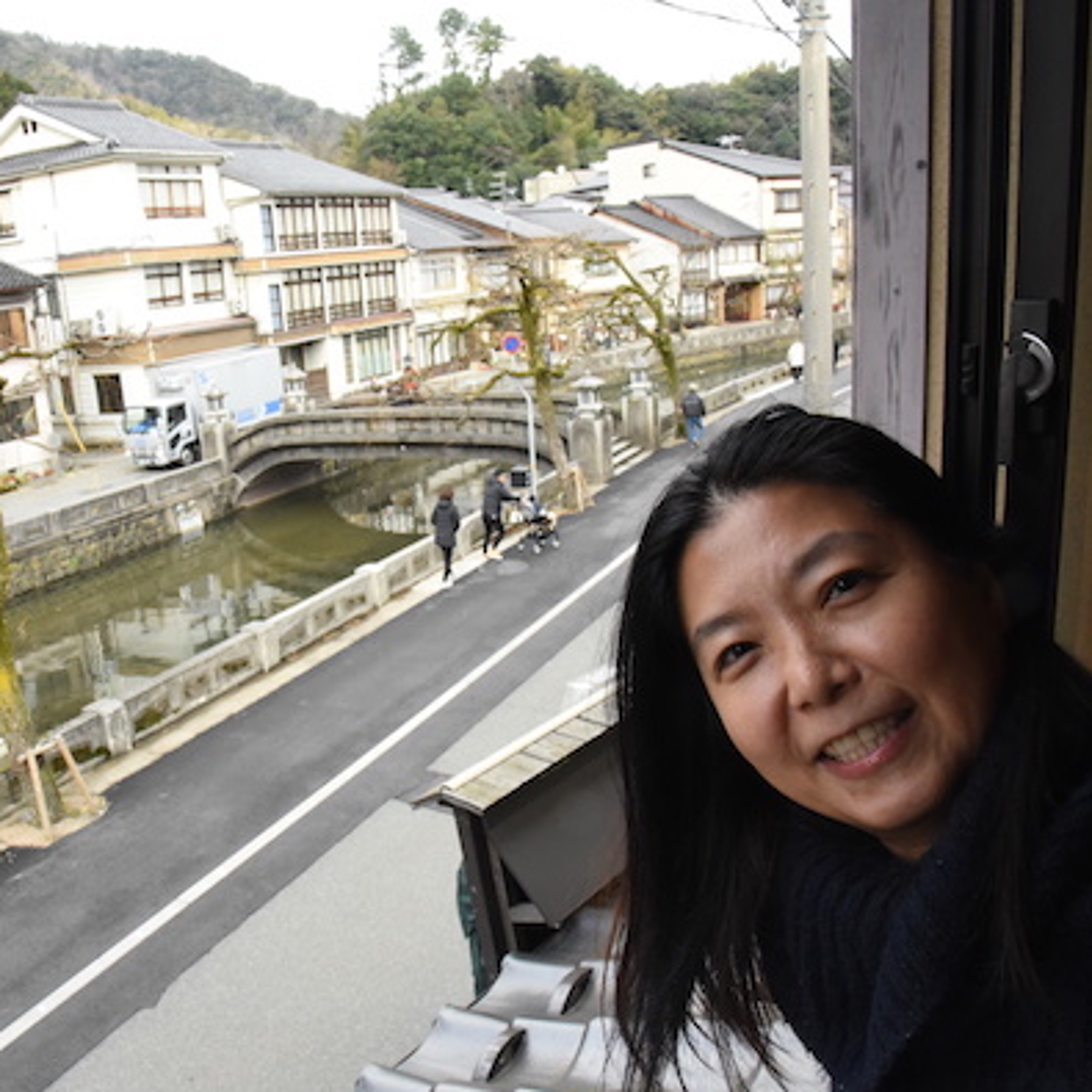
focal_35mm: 31
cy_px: 546
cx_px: 390
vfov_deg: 52.5
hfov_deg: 51.8
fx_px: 1106
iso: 5000
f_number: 16
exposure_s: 1/250
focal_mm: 24
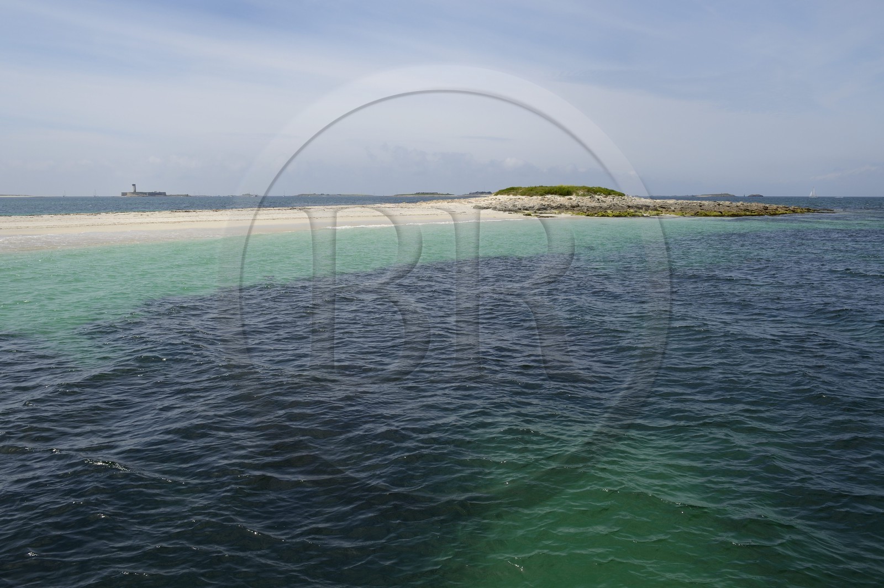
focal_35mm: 28
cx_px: 442
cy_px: 294
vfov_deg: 46.3
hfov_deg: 65.5
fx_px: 687
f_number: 11
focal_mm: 28
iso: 200
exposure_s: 1/400
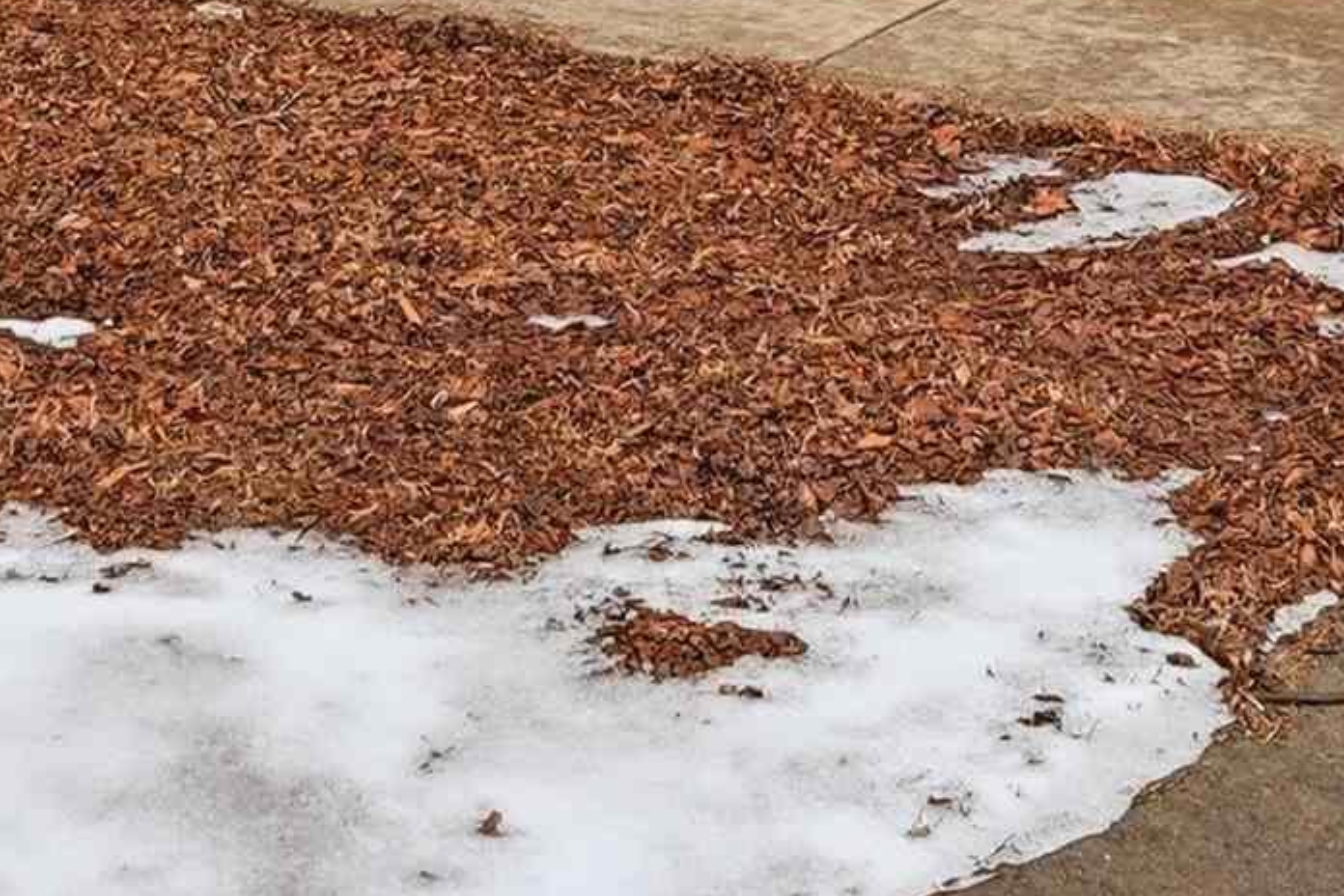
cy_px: -840
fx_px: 2576
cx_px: 579
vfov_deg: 15.9
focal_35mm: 69
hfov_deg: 29.2
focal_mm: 16
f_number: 9
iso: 640
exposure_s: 1/1000
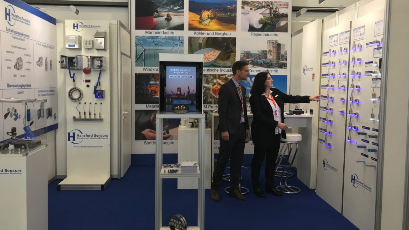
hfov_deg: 62.6
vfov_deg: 37.7
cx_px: 204
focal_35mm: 31
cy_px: 103
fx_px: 336
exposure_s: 1/100
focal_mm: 3.99
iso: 40
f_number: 1.8
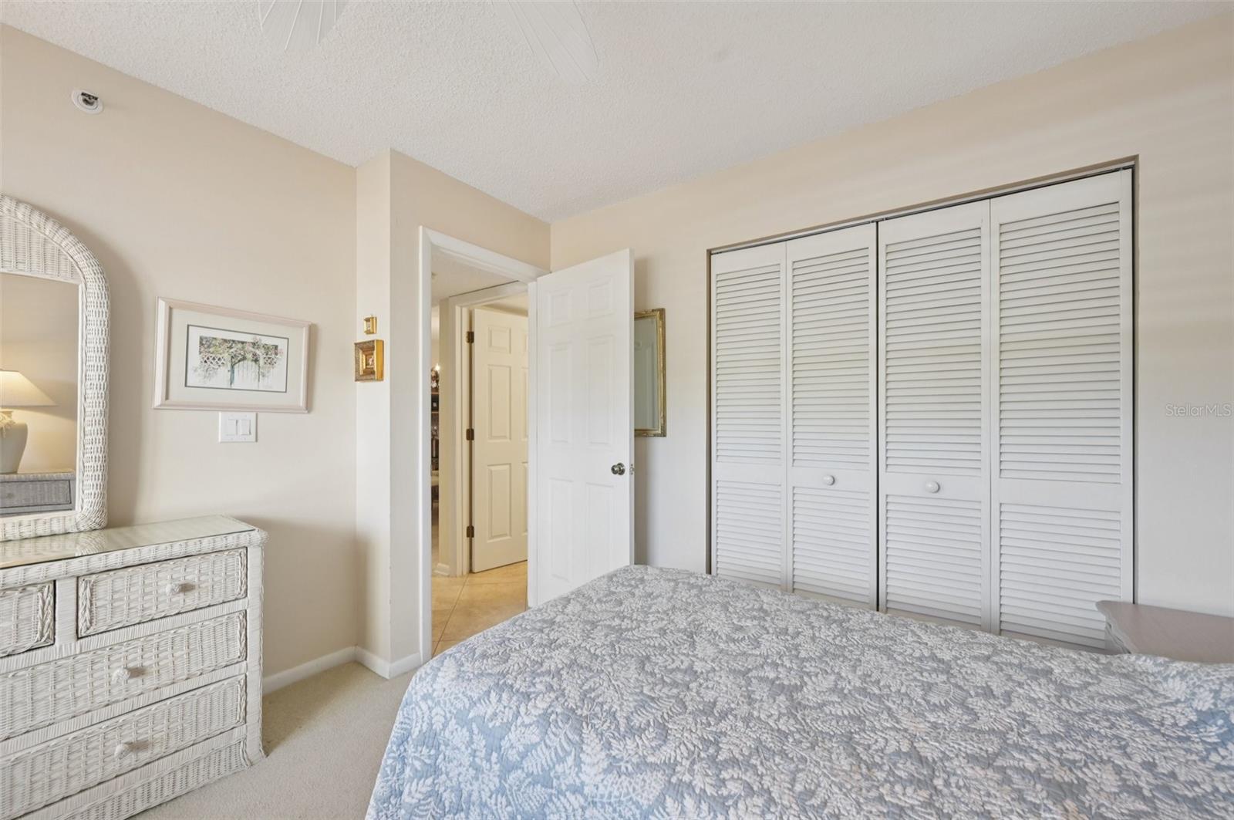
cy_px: 410
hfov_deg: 104.3
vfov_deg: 81.1
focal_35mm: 14
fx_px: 479
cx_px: 617
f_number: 8
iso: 400
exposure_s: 1/25
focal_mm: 14
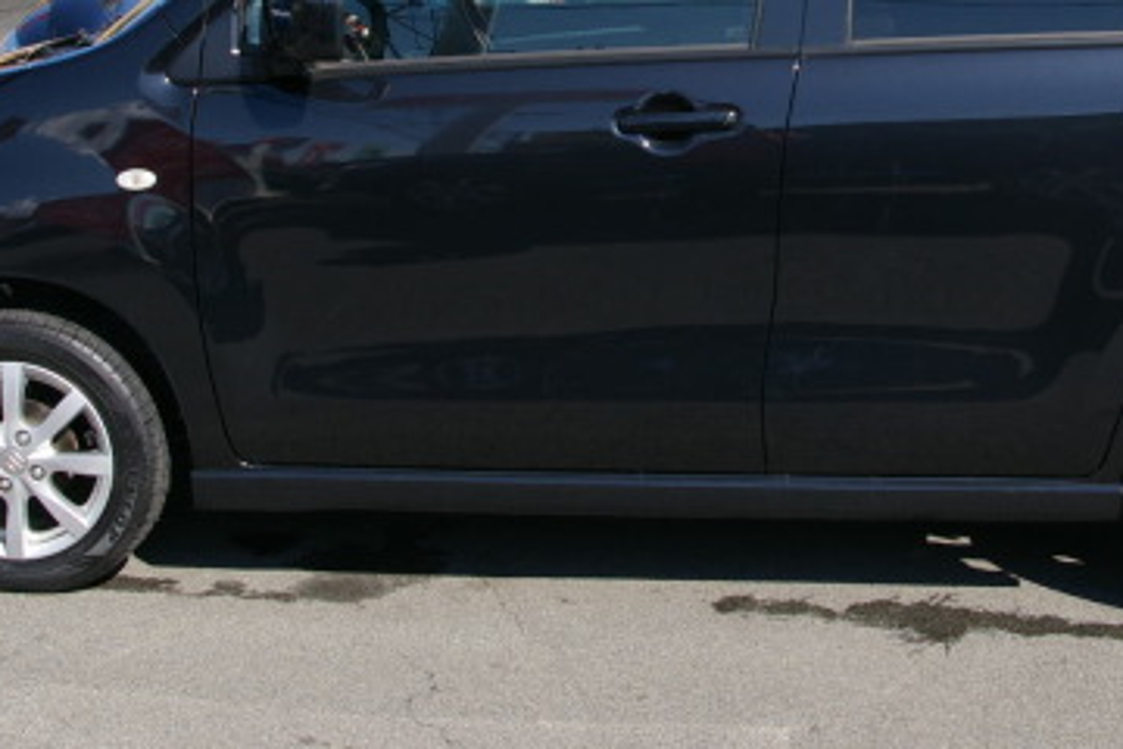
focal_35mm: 64
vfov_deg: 20.9
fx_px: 1996
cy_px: 115
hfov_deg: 31.3
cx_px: 664
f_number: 8
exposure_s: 1/250
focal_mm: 24
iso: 200
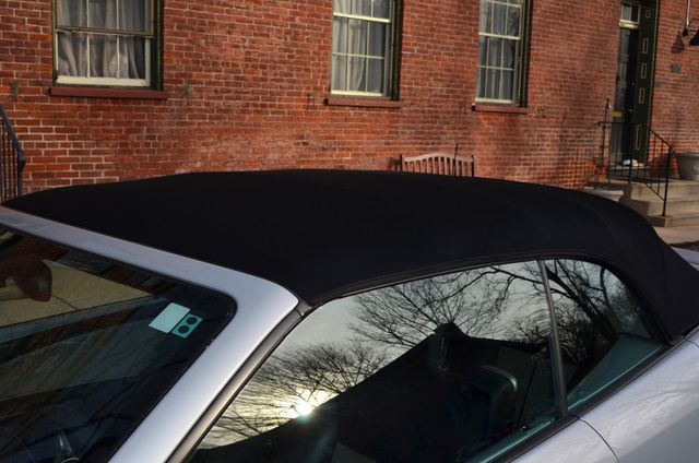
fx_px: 814
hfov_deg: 46.5
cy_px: 232
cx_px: 350
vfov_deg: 31.8
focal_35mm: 42
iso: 100
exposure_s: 1/200
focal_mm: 28
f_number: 7.1
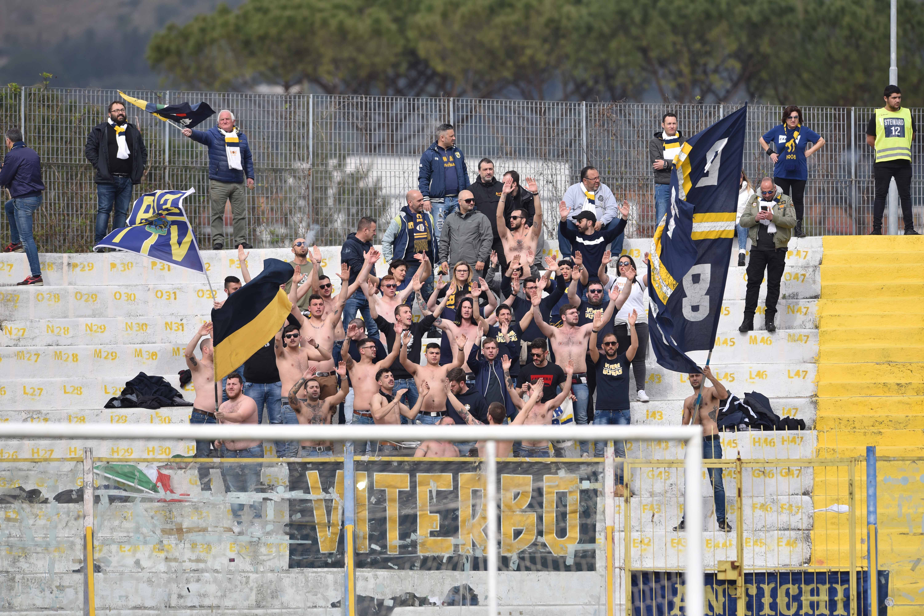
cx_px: 462
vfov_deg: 3.4
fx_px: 10266
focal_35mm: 400
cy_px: 308
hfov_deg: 5.2
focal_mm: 400
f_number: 4
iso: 100
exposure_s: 1/800
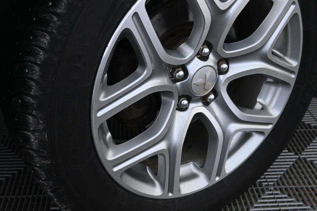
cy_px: 52
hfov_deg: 41.0
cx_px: 130
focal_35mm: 48
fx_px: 423
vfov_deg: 27.7
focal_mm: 16
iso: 500
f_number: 3.5
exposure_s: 1/25
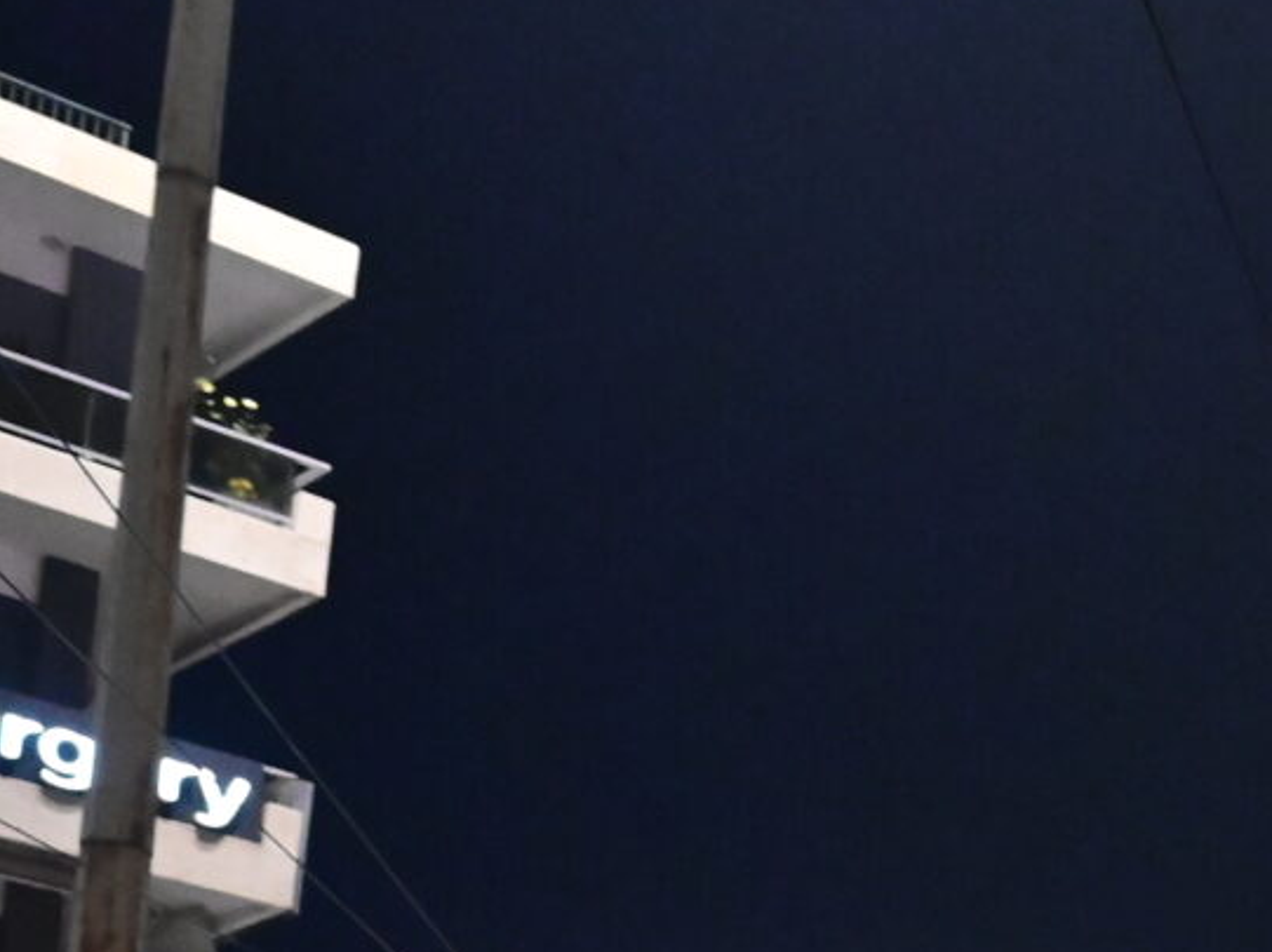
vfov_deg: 14.9
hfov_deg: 18.5
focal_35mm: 91
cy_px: 1482
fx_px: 3342
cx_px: 2029
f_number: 2
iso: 2500
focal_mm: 20
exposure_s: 1/200
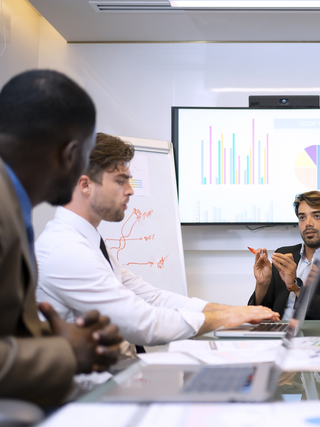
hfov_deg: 27.6
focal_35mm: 51
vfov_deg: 37.5
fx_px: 629
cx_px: 285
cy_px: 213
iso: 500
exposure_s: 1/250
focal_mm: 35
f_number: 1.8
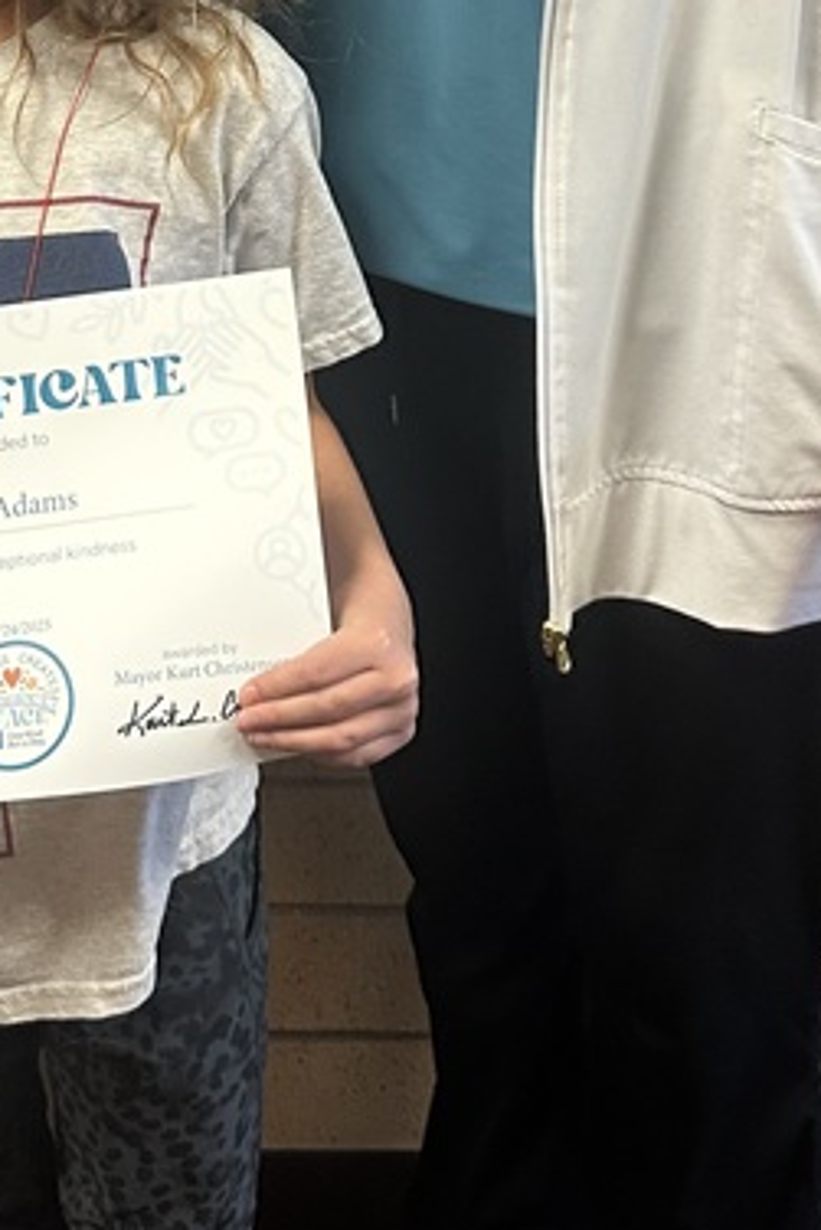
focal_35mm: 68
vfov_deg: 28.1
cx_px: 160
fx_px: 2324
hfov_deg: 19.8
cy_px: 49
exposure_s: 1/60
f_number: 1.78
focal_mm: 6.86
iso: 320
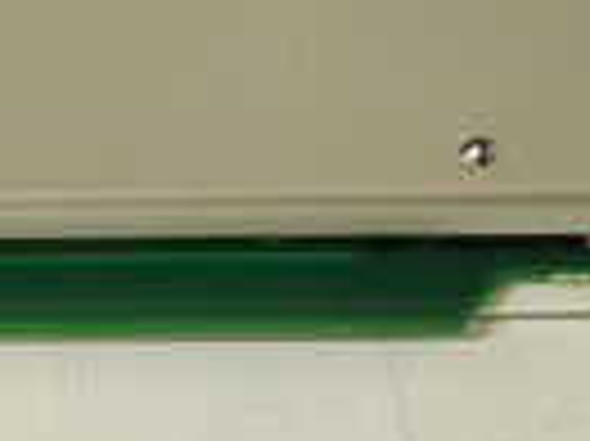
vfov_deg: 16.3
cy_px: -20
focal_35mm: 88
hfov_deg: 19.8
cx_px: -252
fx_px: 1499
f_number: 1.9
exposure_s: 1/50
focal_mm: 5.52
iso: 1397
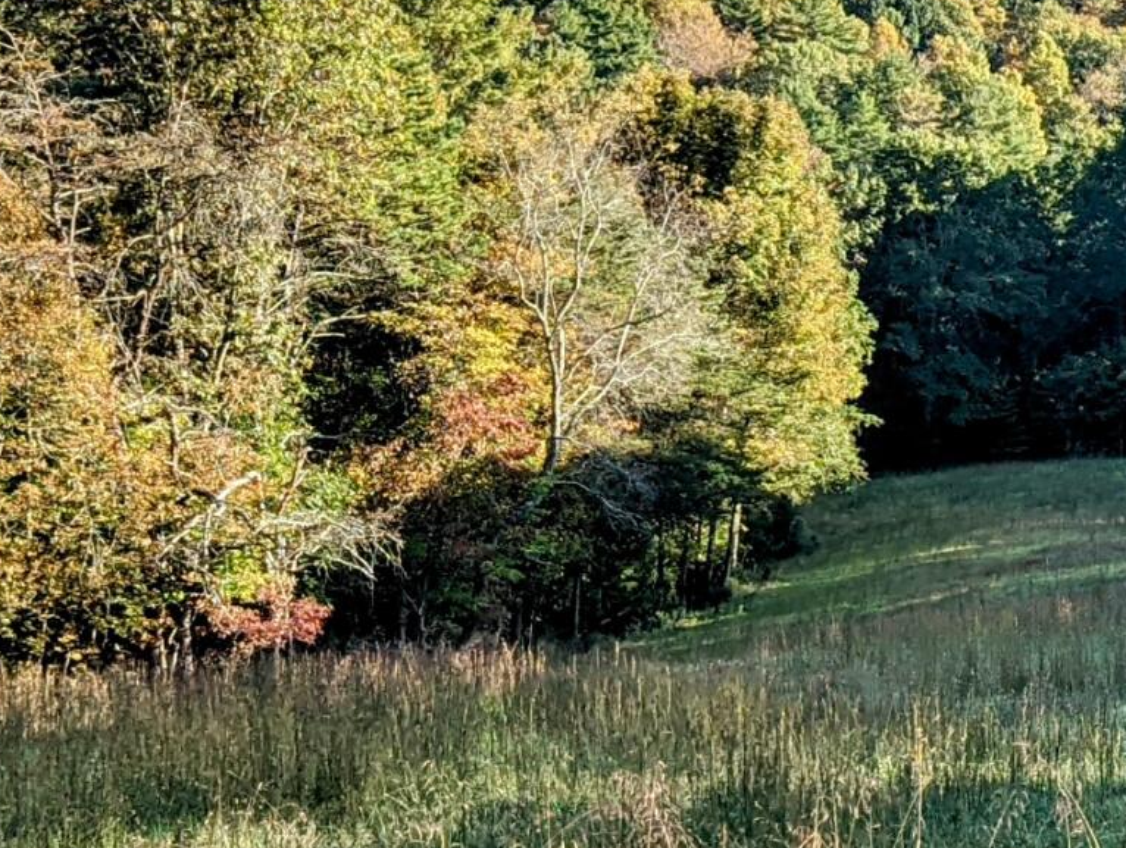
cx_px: 1430
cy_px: 203
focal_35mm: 94
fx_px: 3062
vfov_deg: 15.7
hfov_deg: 19.4
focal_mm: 6.81
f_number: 1.85
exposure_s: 1/1490
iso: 43
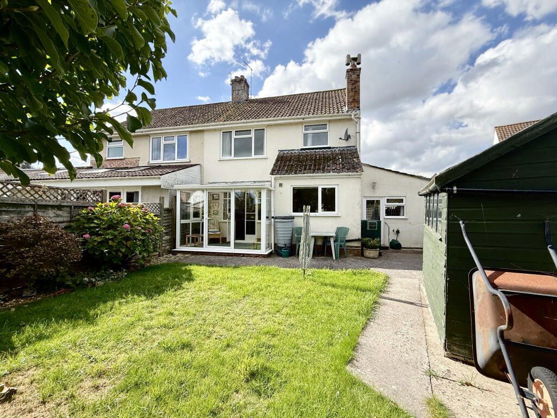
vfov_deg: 85.7
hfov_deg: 102.1
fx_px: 225
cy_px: 209
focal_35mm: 14
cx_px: 278
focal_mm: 2.22
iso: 64
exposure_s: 1/1068
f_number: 2.2
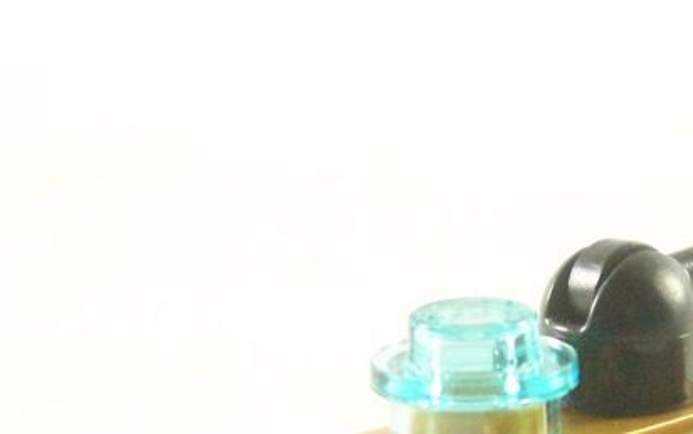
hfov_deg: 9.7
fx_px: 4082
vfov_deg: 6.1
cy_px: 368
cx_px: 639
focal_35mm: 216
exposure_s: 1/60
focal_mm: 13.7
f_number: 3.2
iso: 400
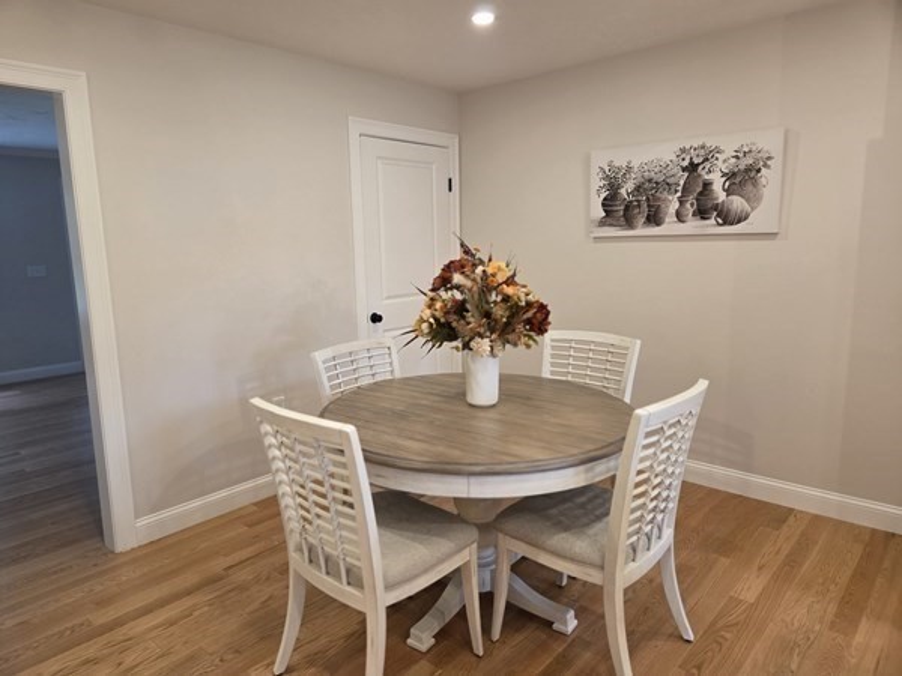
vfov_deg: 58.9
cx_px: 451
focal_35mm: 23
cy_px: 338
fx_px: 599
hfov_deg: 73.9
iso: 320
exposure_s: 1/120
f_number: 1.8
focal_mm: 5.4
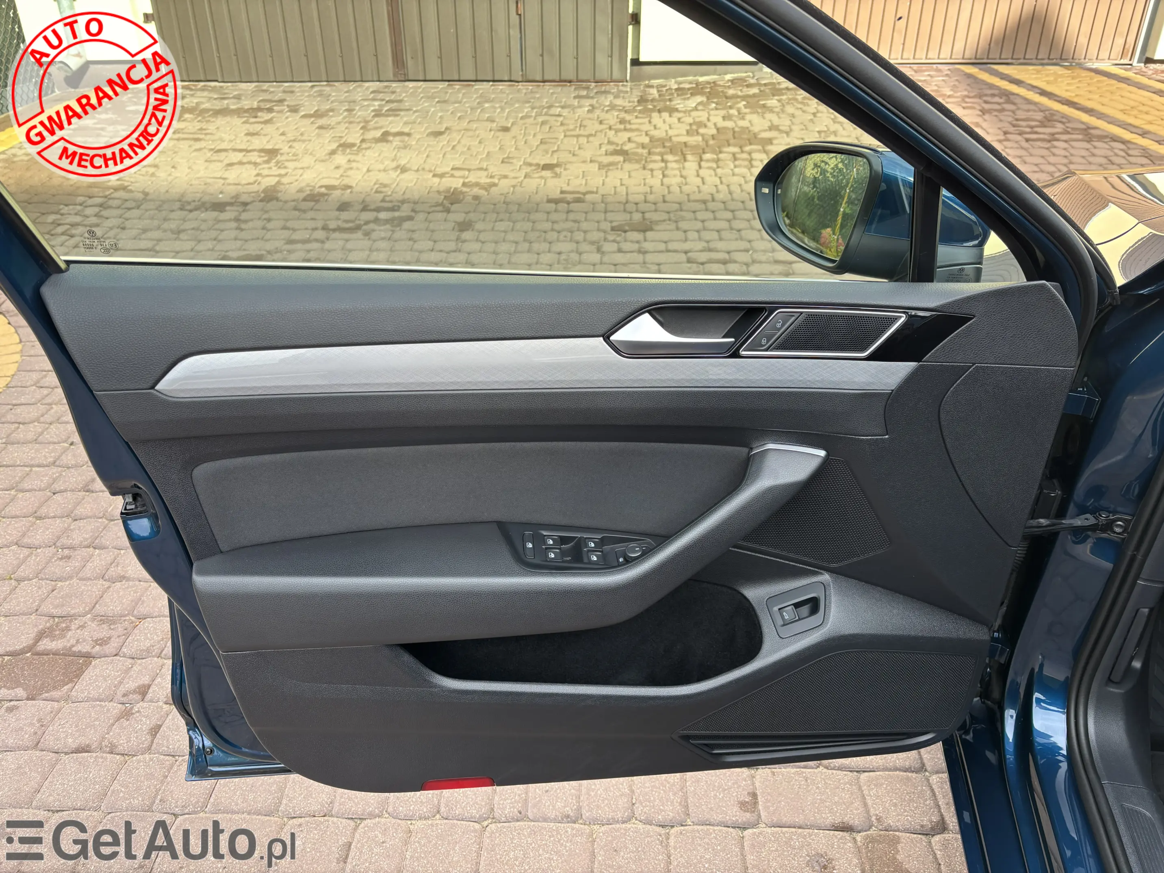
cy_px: 436
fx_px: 874
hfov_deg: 67.3
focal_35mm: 26
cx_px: 582
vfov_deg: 53.1
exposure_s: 1/155
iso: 50
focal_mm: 5.96
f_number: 1.6
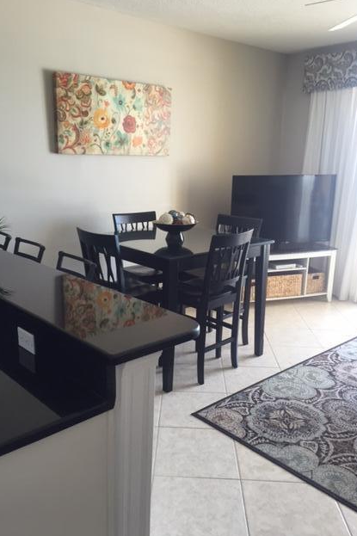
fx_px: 461
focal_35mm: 31
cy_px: 273
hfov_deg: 42.3
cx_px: 163
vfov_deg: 60.3
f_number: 2.2
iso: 64
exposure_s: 1/30
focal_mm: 4.15
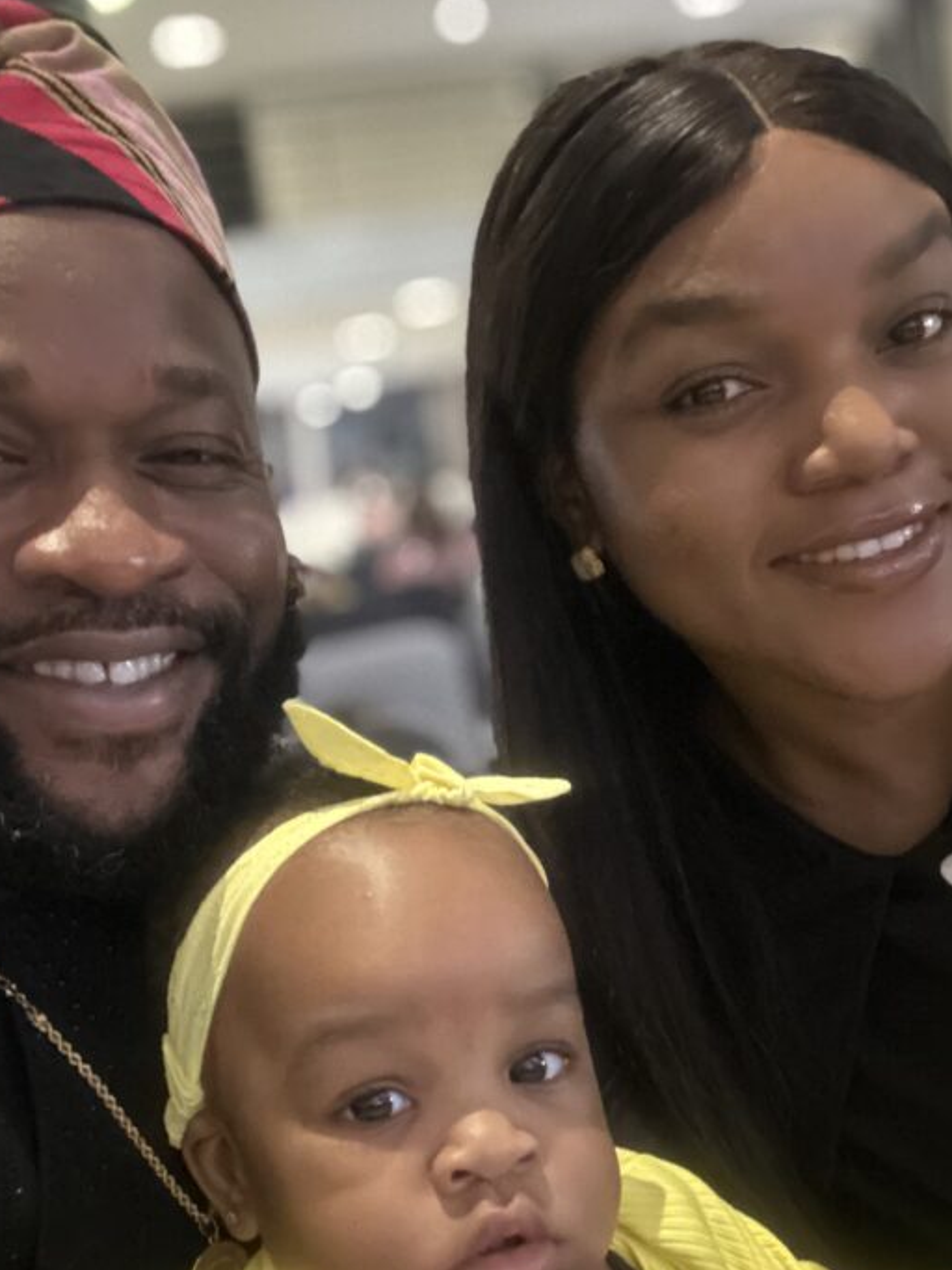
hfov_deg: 32.2
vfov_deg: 41.9
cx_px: 452
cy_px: 753
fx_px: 1651
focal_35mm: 45
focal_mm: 2.69
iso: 800
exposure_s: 1/14
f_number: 1.9
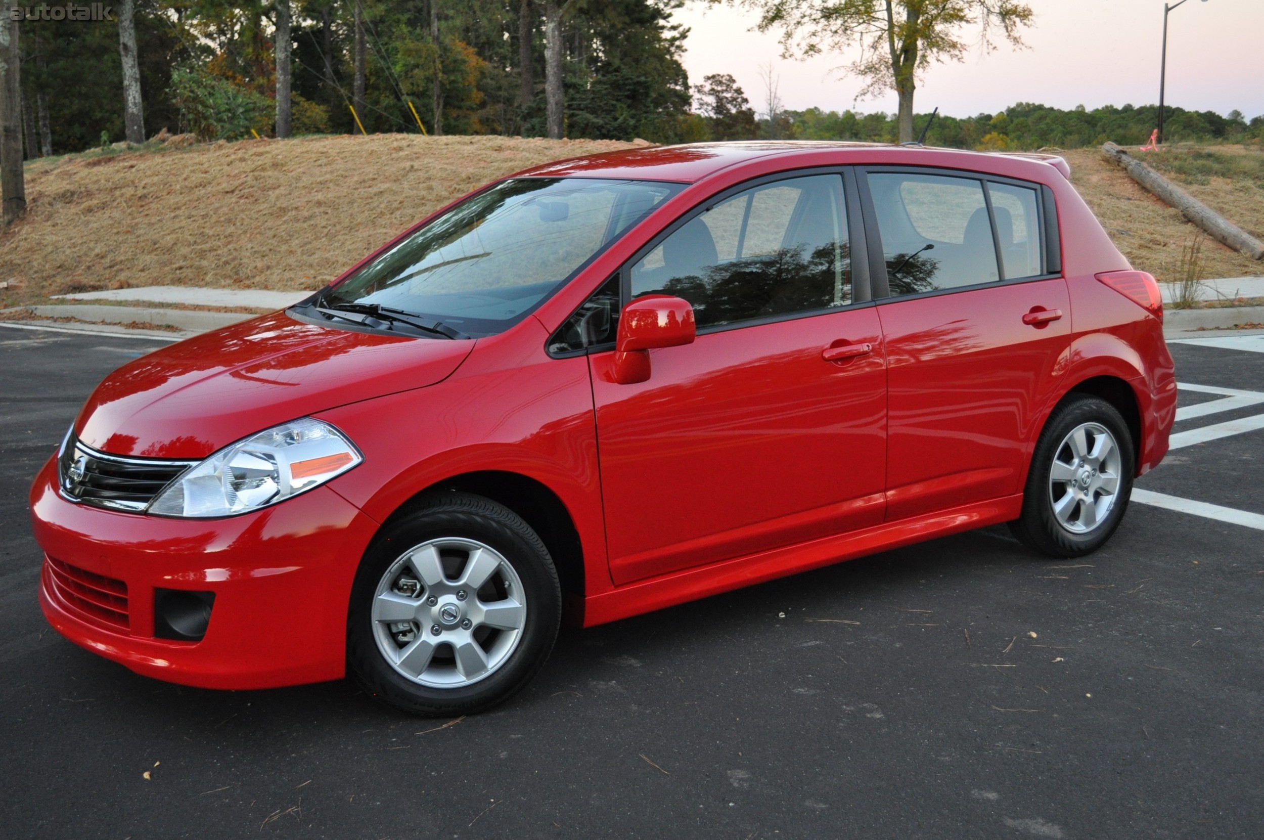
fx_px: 1473
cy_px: 420
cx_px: 632
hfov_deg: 46.4
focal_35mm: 42
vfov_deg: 31.8
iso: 800
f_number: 4.5
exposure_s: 1/40
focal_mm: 28
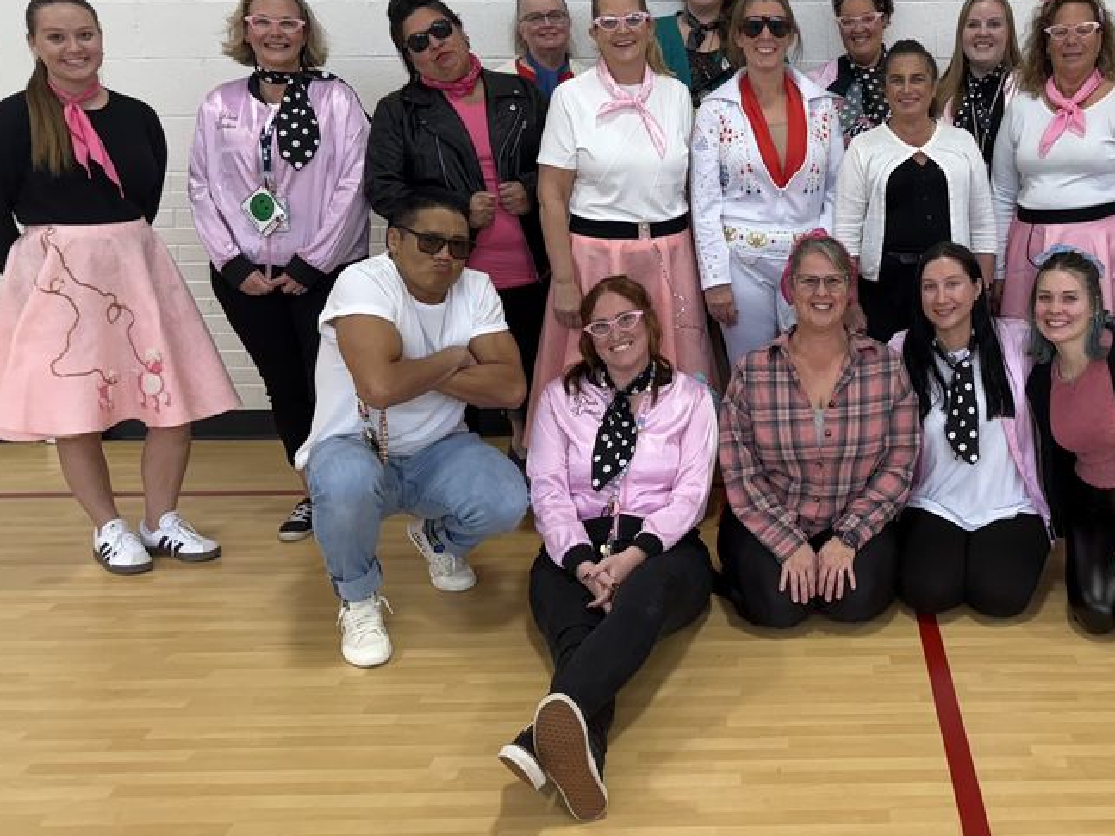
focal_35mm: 38
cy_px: 310
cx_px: 829
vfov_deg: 37.5
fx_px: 1224
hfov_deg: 47.3
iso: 160
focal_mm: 6.76
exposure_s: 1/120
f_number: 1.78
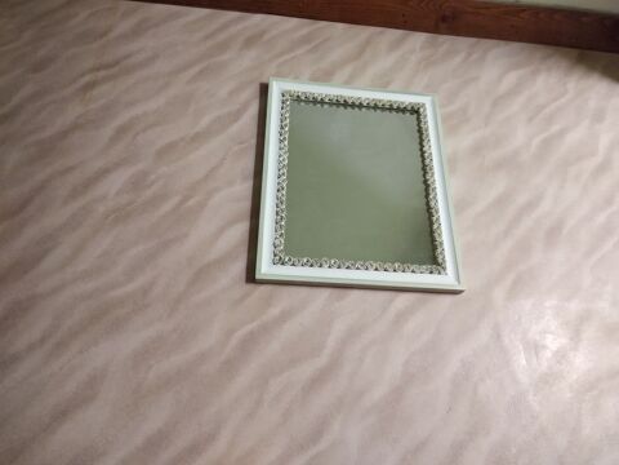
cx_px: 310
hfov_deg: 67.3
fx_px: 465
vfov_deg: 53.1
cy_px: 232
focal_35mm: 26
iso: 1600
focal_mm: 3.81
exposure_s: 1/25
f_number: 2.2
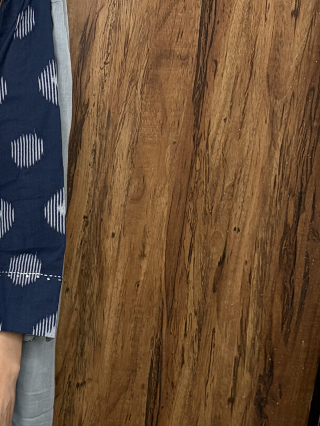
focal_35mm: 82
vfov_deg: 23.7
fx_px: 1011
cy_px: 303
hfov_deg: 16.7
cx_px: -122
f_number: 1.6
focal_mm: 5.96
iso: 160
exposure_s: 1/50
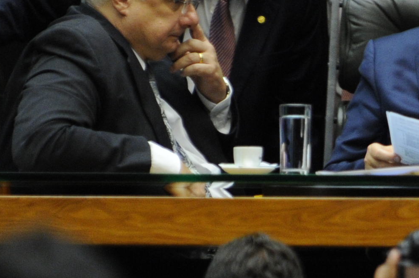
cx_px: 441
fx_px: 9979
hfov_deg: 2.4
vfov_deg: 1.6
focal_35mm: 858
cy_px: 118
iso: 1600
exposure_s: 1/80
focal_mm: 200
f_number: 2.8
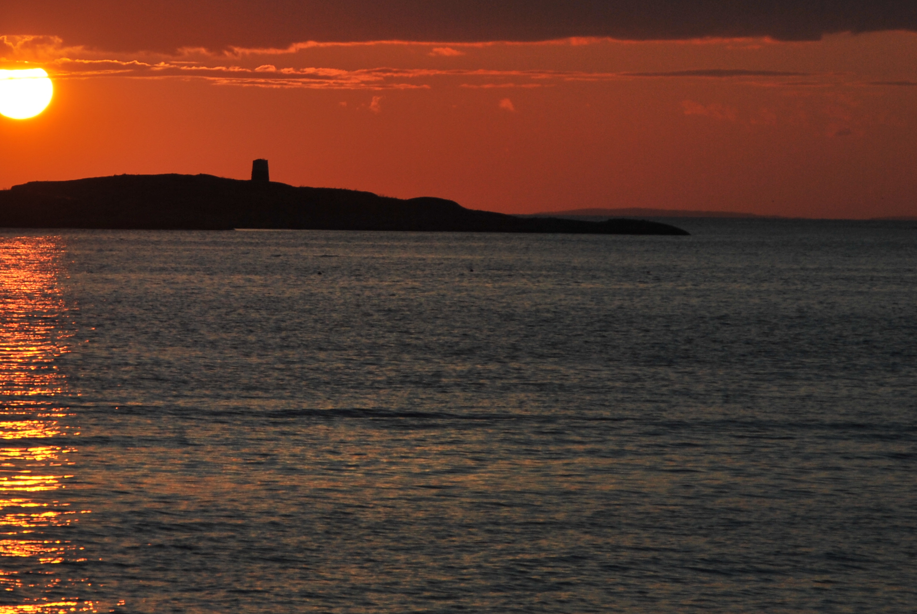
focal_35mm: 274
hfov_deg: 7.5
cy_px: 139
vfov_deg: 5.0
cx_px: 208
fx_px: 6989
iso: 100
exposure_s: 1/1000
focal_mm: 98
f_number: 8
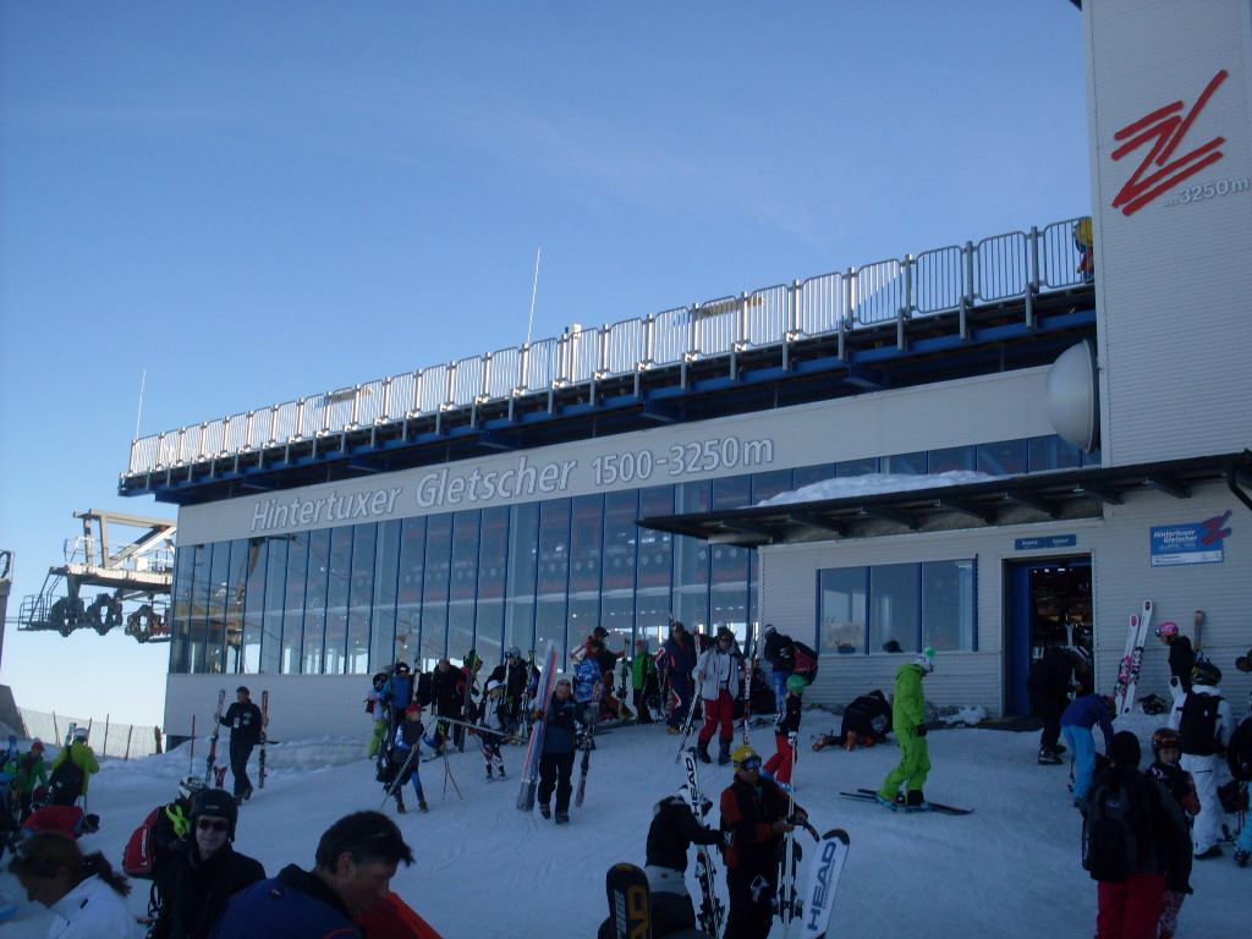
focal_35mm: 38
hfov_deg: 49.0
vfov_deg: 37.7
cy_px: 470
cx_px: 626
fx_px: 1374
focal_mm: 6.3
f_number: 8.4
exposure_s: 1/125
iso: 80
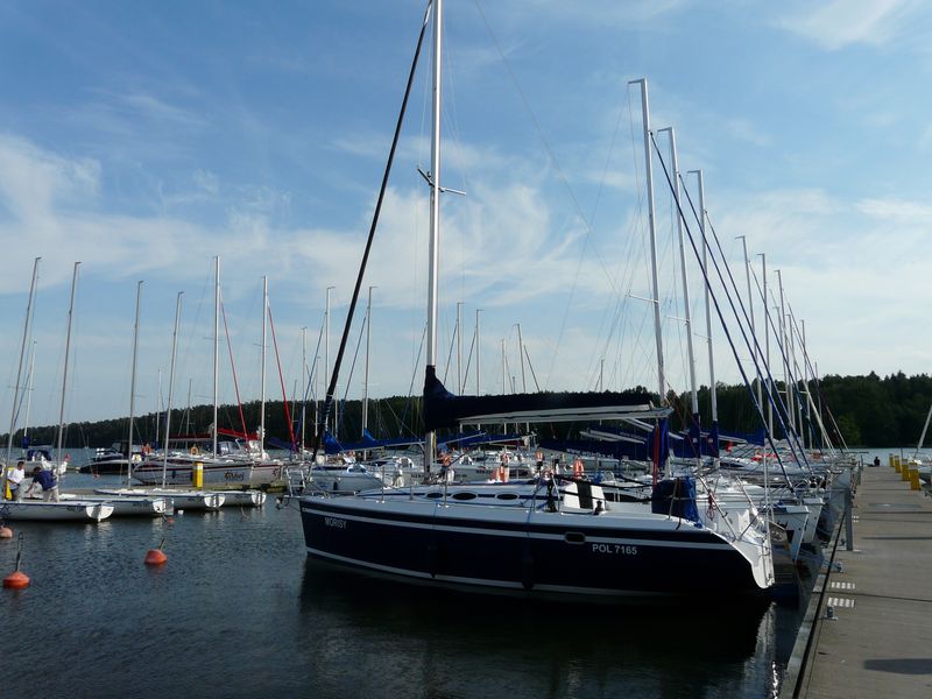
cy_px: 350
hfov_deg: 63.4
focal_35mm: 28
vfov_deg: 49.7
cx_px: 466
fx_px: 754
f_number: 6.3
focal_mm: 4.6
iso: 100
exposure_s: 1/400
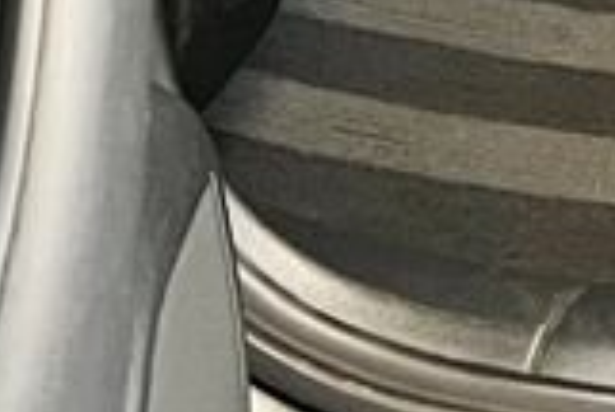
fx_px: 3440
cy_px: -1102
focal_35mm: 201
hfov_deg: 9.4
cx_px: 1356
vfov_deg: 6.0
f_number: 1.5
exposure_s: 1/42
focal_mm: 5.7
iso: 500
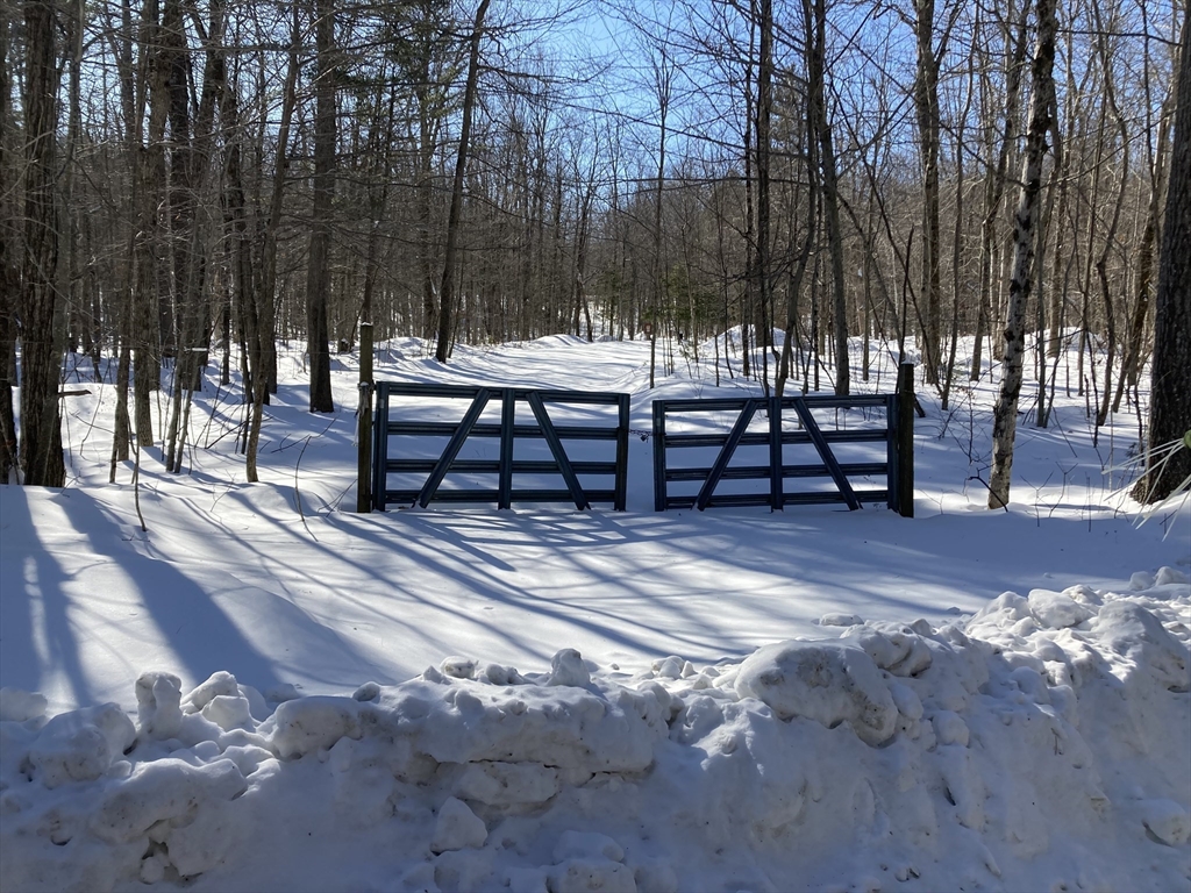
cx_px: 596
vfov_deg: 49.7
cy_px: 446
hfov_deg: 63.4
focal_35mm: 28
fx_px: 963
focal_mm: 3.99
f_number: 1.8
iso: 20
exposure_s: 1/1799
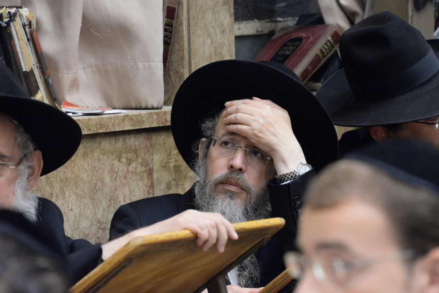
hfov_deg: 6.9
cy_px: 146
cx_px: 220
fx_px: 3659
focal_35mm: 300
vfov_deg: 4.6
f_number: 9
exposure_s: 1/200
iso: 6400
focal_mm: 300
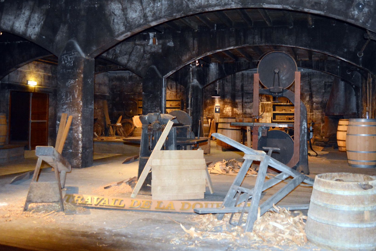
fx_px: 355
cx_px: 217
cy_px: 98
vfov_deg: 38.7
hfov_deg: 55.6
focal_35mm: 34
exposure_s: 1/60
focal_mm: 18
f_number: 3.5
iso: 3200
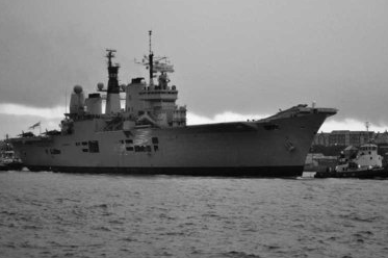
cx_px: 192
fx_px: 953
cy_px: 127
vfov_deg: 15.4
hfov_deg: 23.0
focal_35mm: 89
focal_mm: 55
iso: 800
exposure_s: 1/40
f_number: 5.6
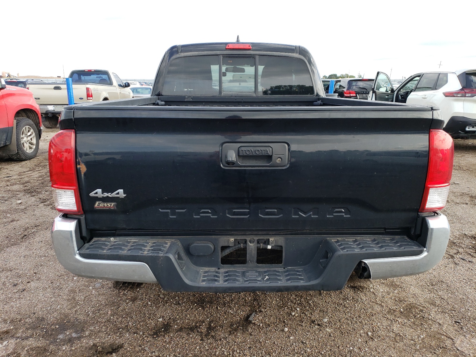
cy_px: 178
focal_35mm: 26
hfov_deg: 67.3
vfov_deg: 53.1
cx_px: 238
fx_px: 358
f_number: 1.5
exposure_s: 1/556
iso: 50
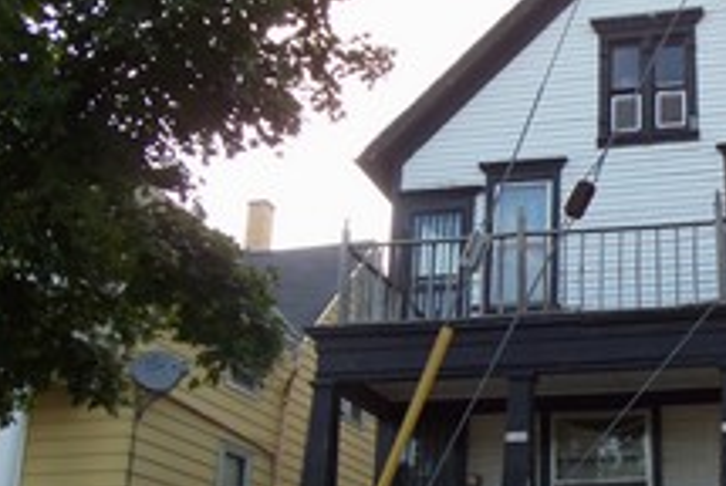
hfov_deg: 34.5
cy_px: 334
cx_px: 581
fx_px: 1131
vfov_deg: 24.1
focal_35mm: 56
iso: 80
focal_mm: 5.2
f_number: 3.4
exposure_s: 1/100
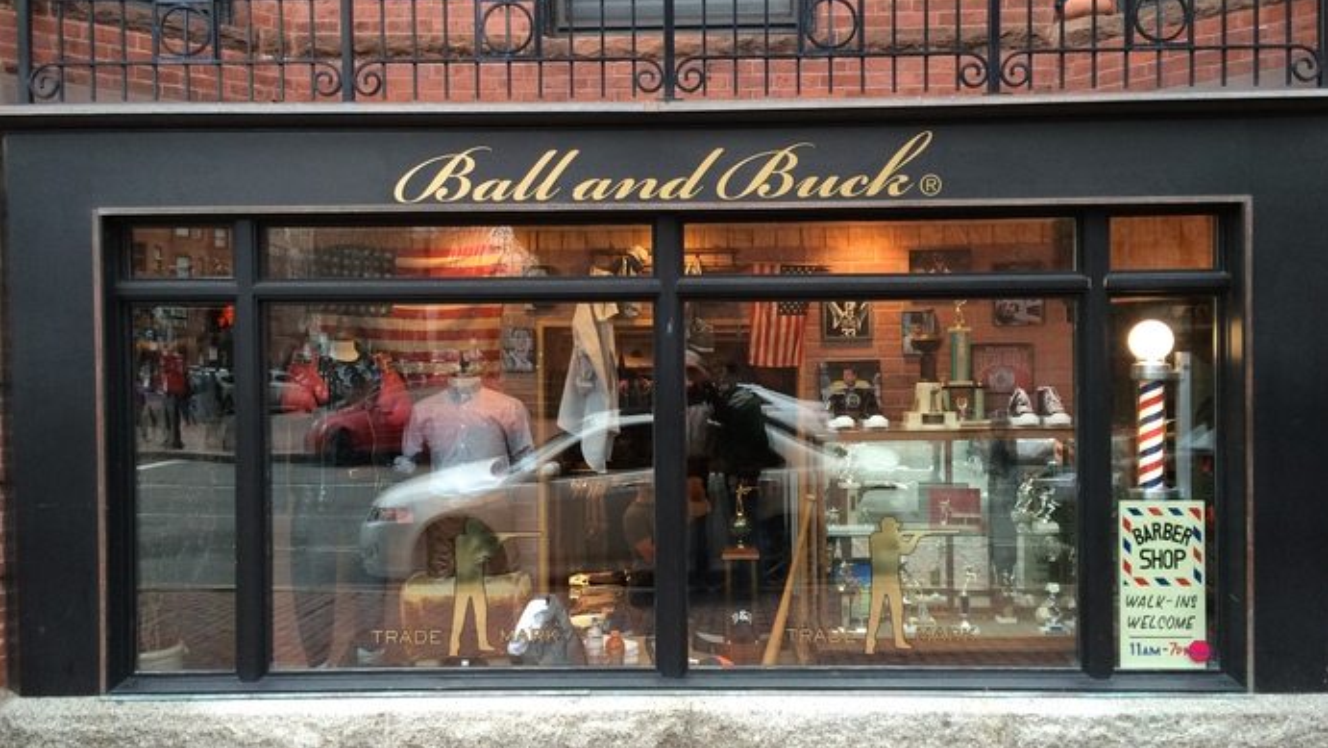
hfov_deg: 61.0
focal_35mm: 32
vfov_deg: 36.7
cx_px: 671
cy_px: 391
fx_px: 1127
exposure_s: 1/30
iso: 40
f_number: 2.2
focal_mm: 4.15
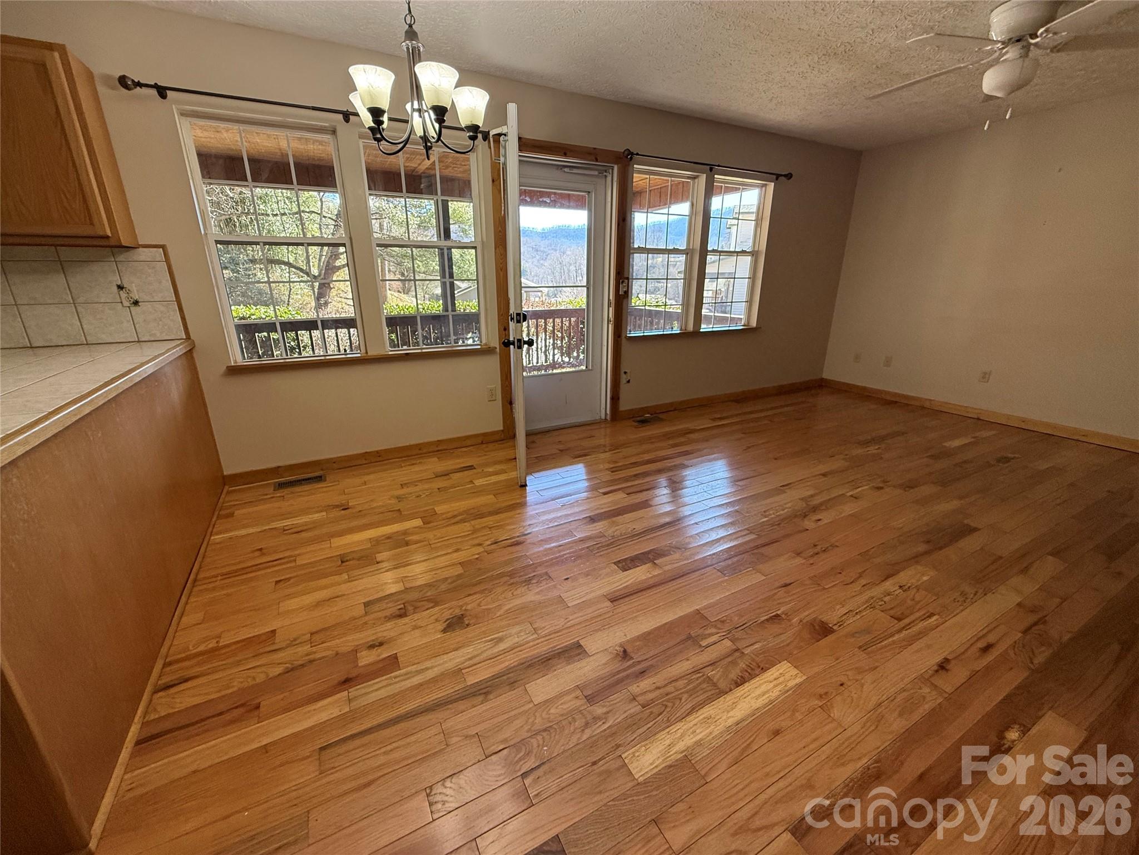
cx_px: 570
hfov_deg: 102.1
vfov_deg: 85.7
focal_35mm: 14
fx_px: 461
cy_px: 428
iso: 200
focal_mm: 2.22
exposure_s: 1/120
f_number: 2.2
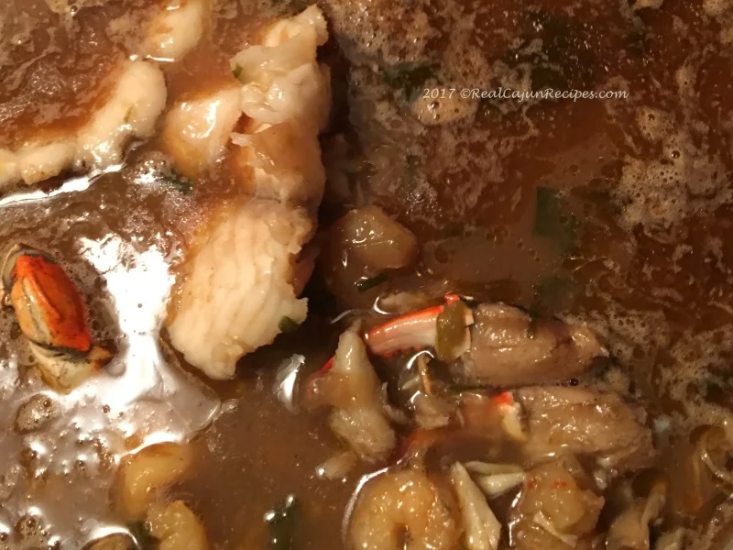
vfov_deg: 48.2
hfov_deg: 61.7
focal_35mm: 29
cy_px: 275
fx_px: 614
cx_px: 366
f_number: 2.2
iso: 80
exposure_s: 1/15
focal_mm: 4.15
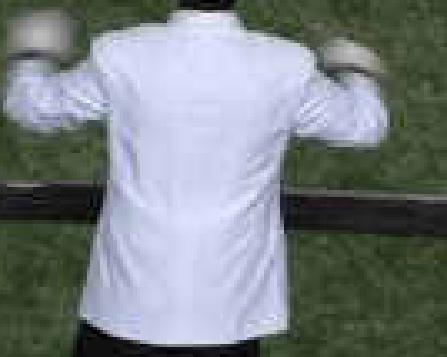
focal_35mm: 1260
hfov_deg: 1.5
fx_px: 16657
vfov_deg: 1.2
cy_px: 354
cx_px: 218
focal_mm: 200
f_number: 2.8
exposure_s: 1/60
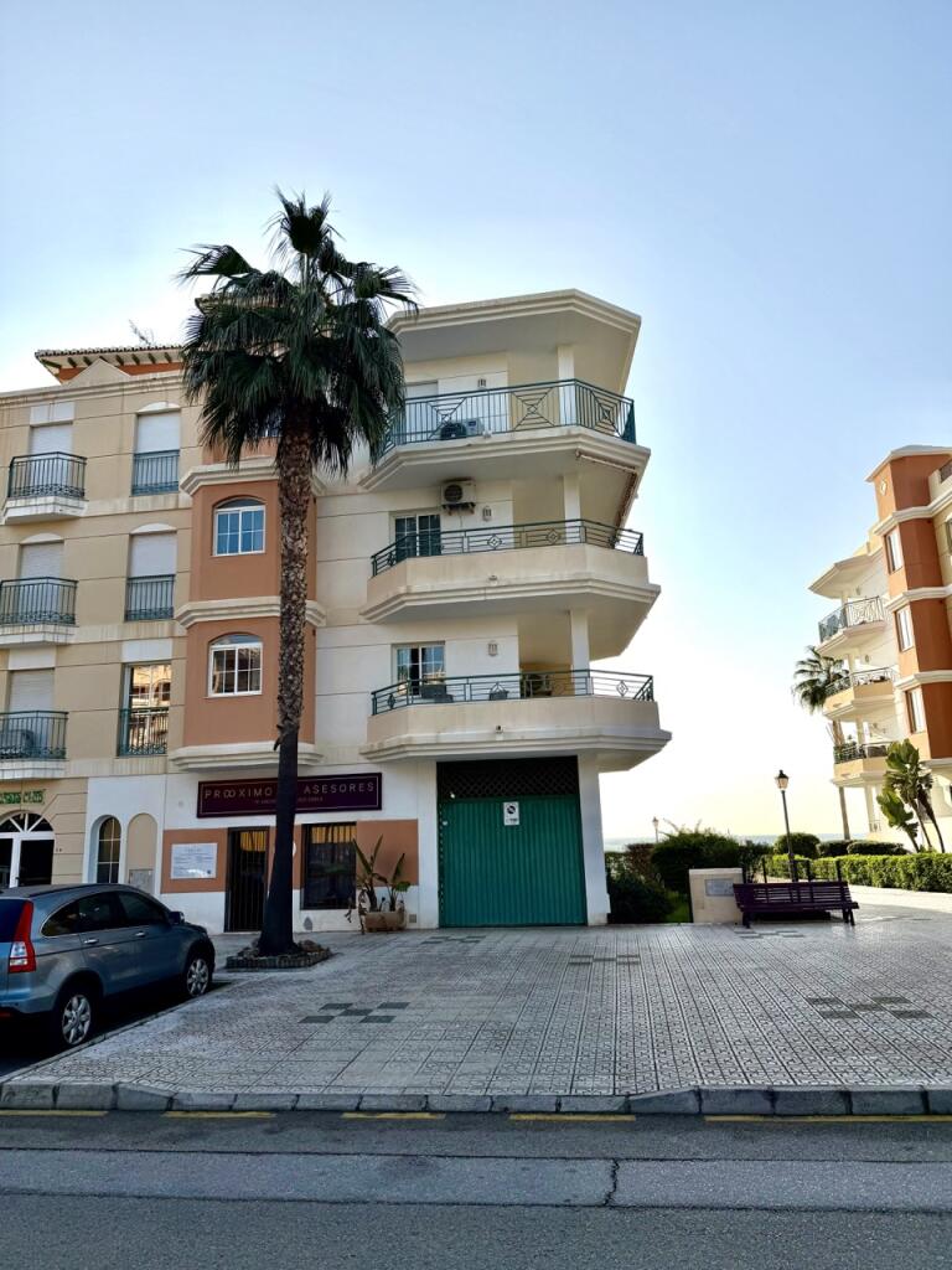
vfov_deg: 71.6
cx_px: 476
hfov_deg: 56.8
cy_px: 635
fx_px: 880
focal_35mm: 24
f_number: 1.78
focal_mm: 6.76
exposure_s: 1/7353
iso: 80
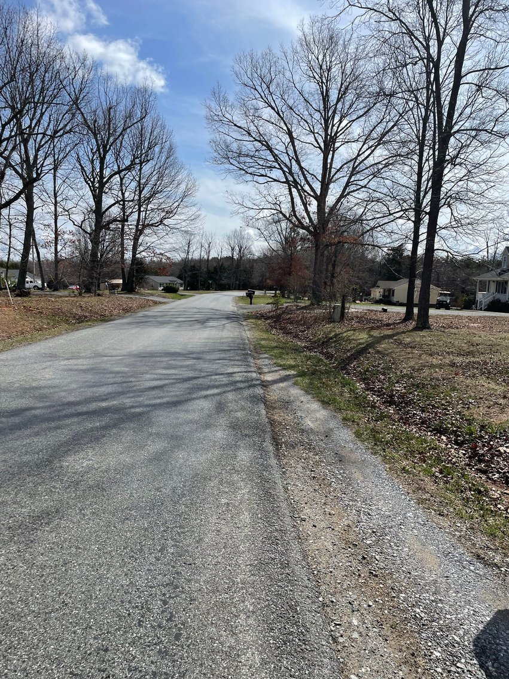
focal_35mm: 26
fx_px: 510
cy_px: 340
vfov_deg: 67.3
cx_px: 254
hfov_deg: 53.1
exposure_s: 1/5291
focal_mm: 4.2
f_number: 1.6
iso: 32
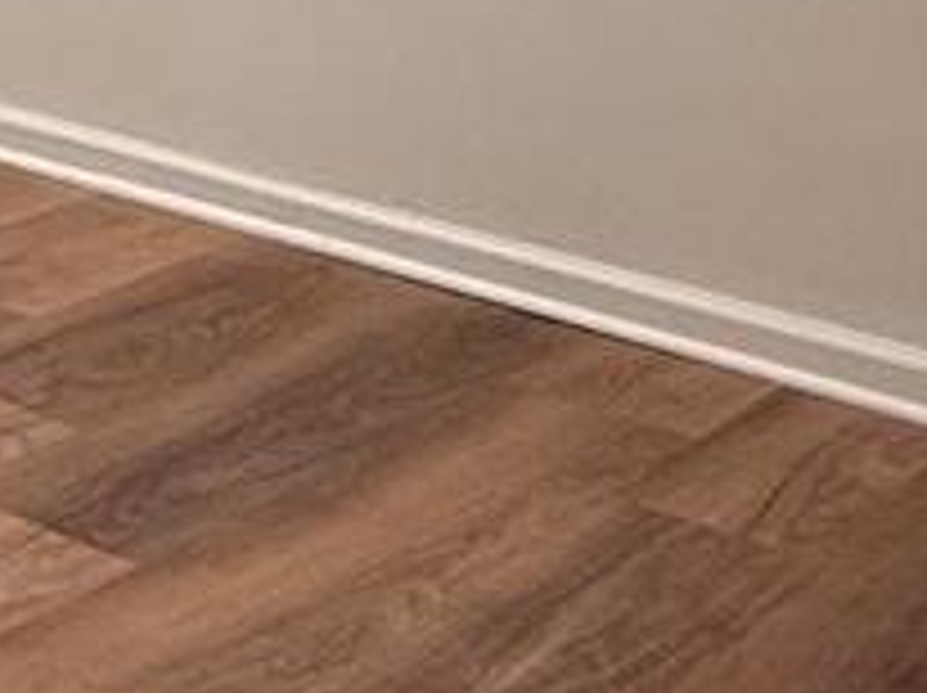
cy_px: -220
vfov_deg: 14.4
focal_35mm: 98
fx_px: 2621
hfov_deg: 14.1
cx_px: -1269
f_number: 2.2
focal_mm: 2.22
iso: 160
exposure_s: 1/120
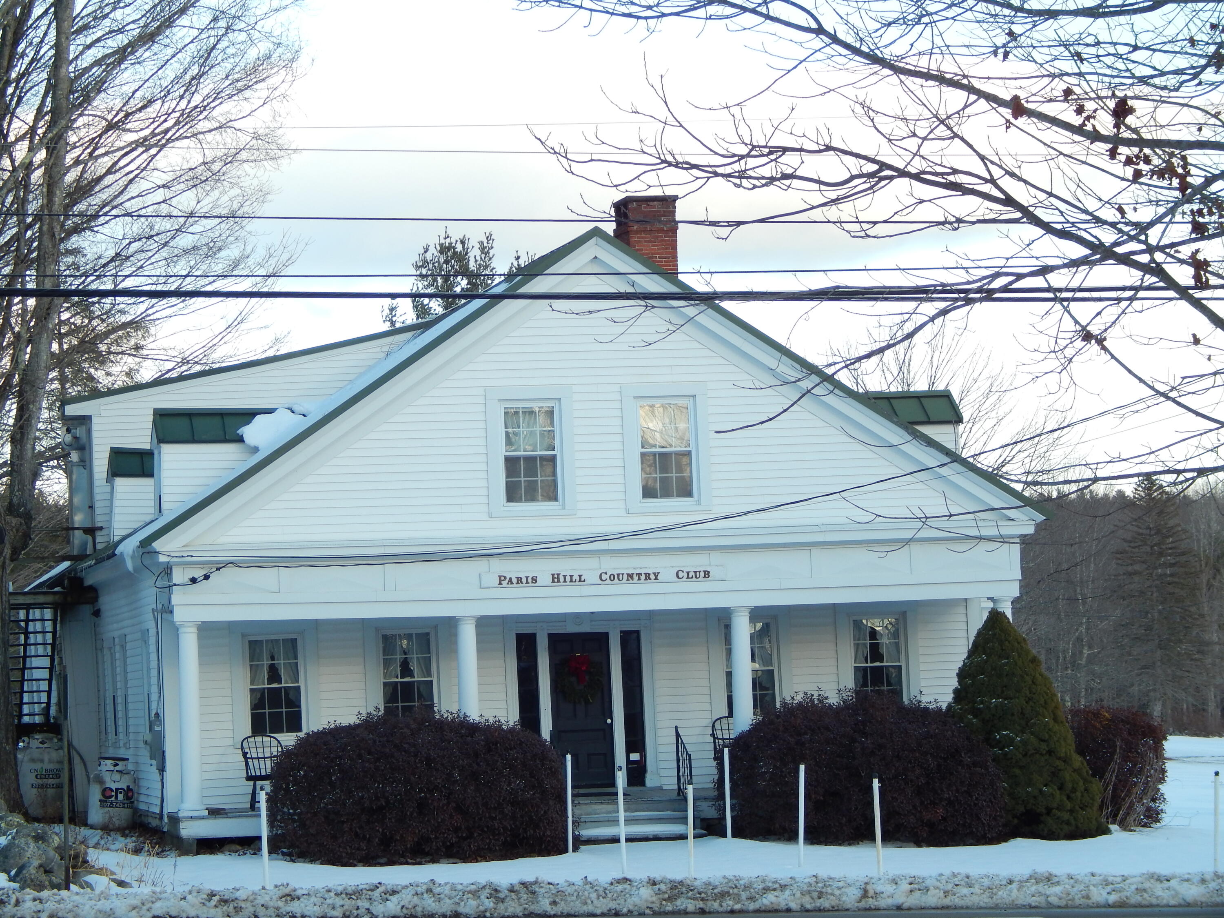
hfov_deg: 17.1
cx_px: 612
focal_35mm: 115
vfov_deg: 12.9
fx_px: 4066
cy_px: 459
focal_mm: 20.5
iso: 125
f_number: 4.6
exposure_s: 1/200
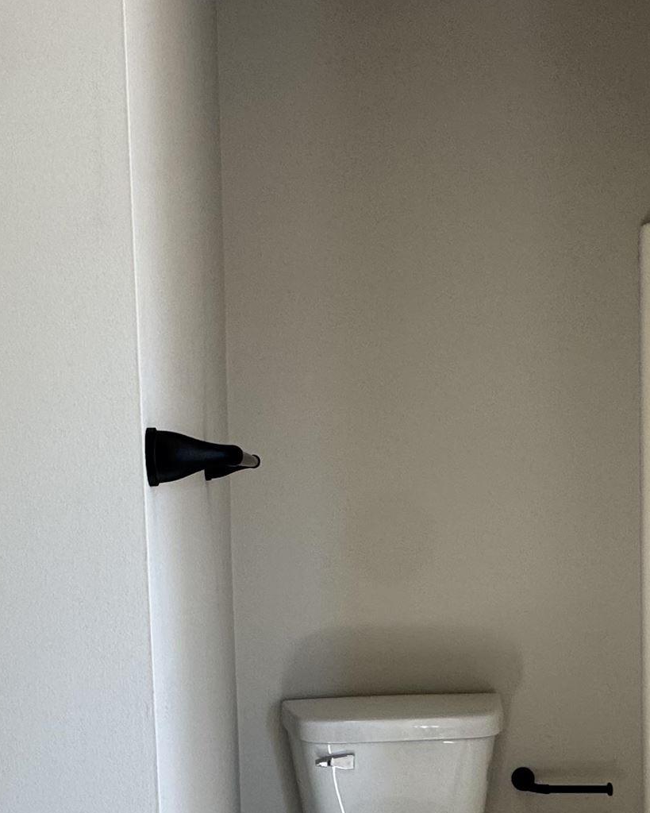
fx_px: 986
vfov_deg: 44.1
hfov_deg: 36.4
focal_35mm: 41
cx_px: 283
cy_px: 550
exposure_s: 1/99
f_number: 2.2
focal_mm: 2.22
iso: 125
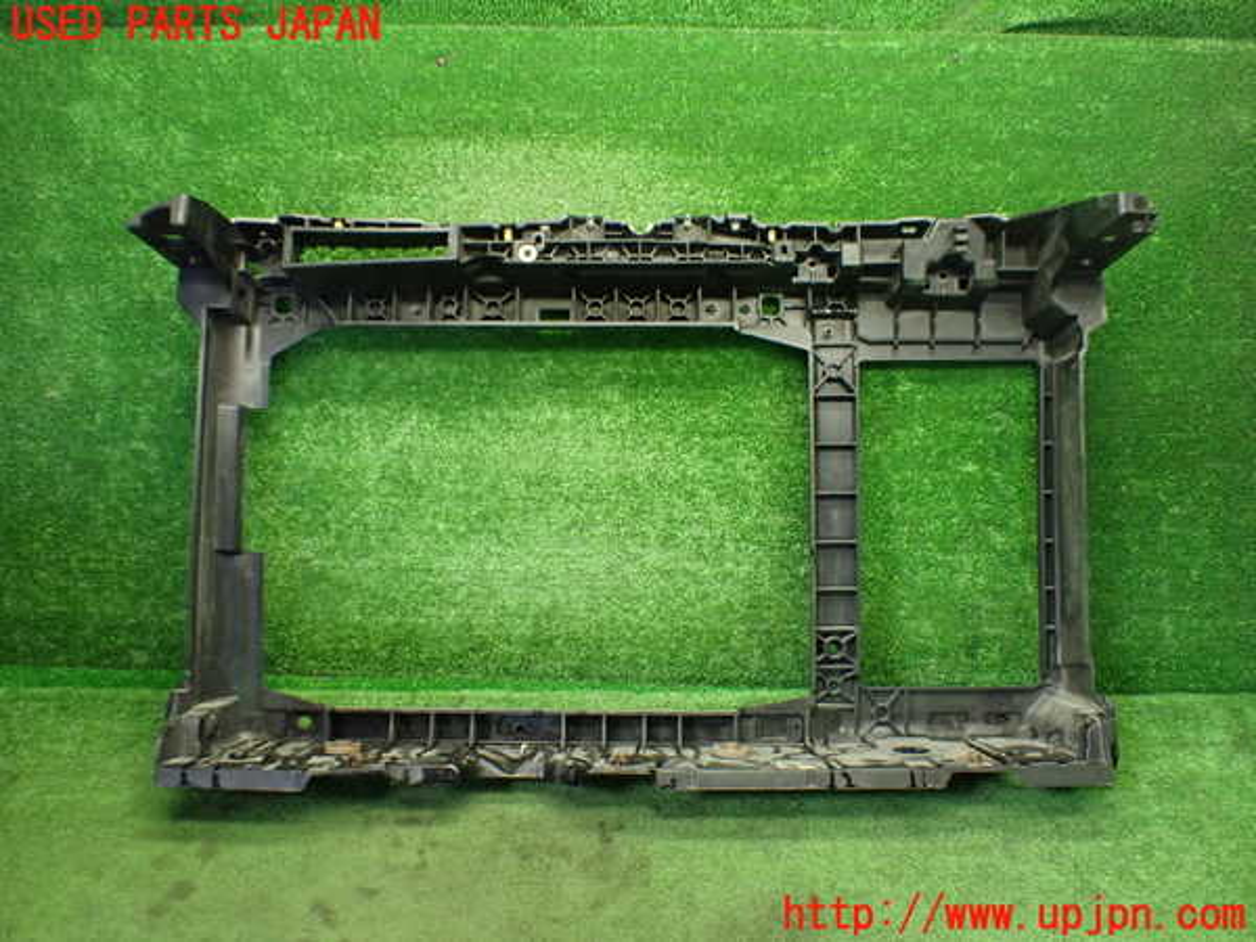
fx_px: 1089
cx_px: 628
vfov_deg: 46.8
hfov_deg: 60.0
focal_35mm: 30
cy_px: 471
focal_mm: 5.4
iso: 800
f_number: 2.3
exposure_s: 1/100
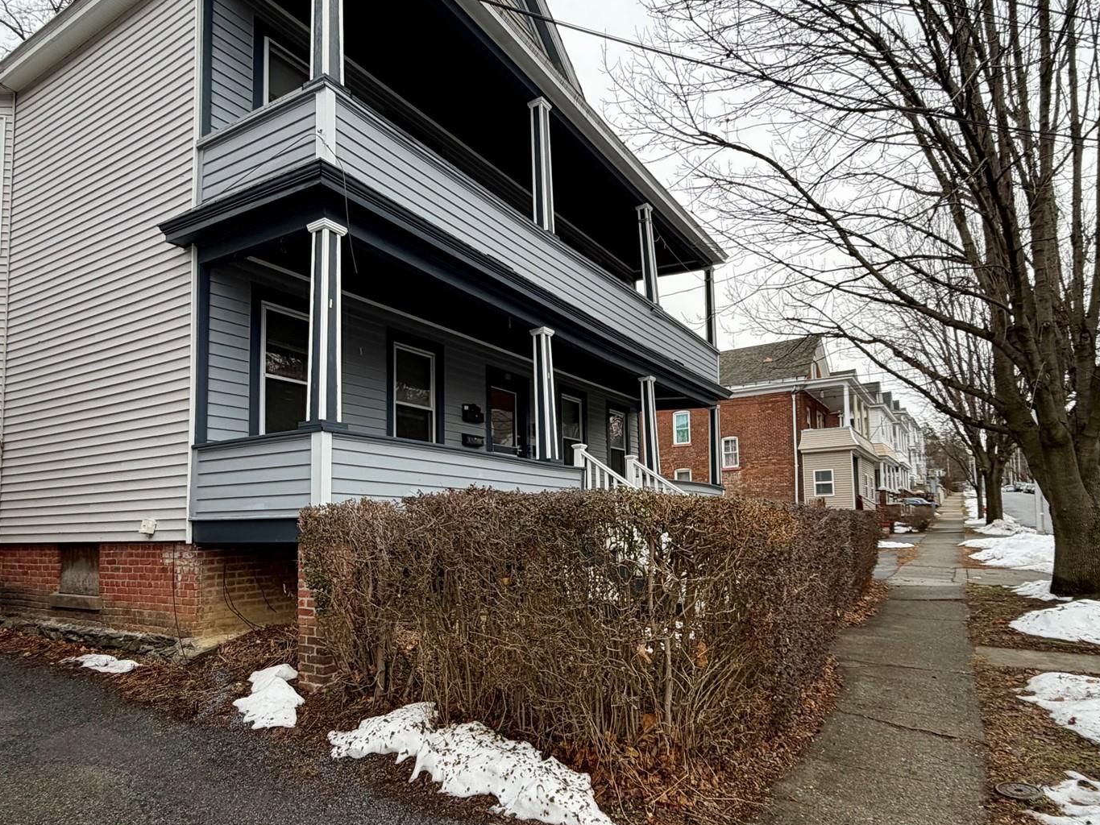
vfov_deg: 63.1
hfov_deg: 79.0
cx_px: 566
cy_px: 482
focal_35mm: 21
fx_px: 667
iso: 64
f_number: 2.2
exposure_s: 1/451
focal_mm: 2.22
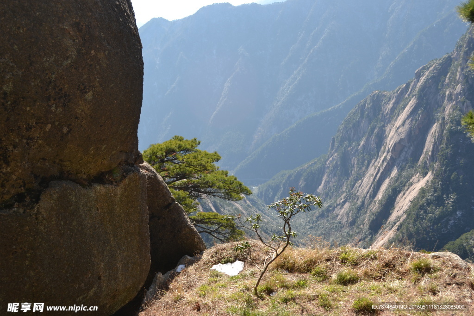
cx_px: 237
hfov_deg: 49.5
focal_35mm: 39
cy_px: 158
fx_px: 514
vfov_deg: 34.2
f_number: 5.6
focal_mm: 26
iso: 100
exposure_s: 1/125
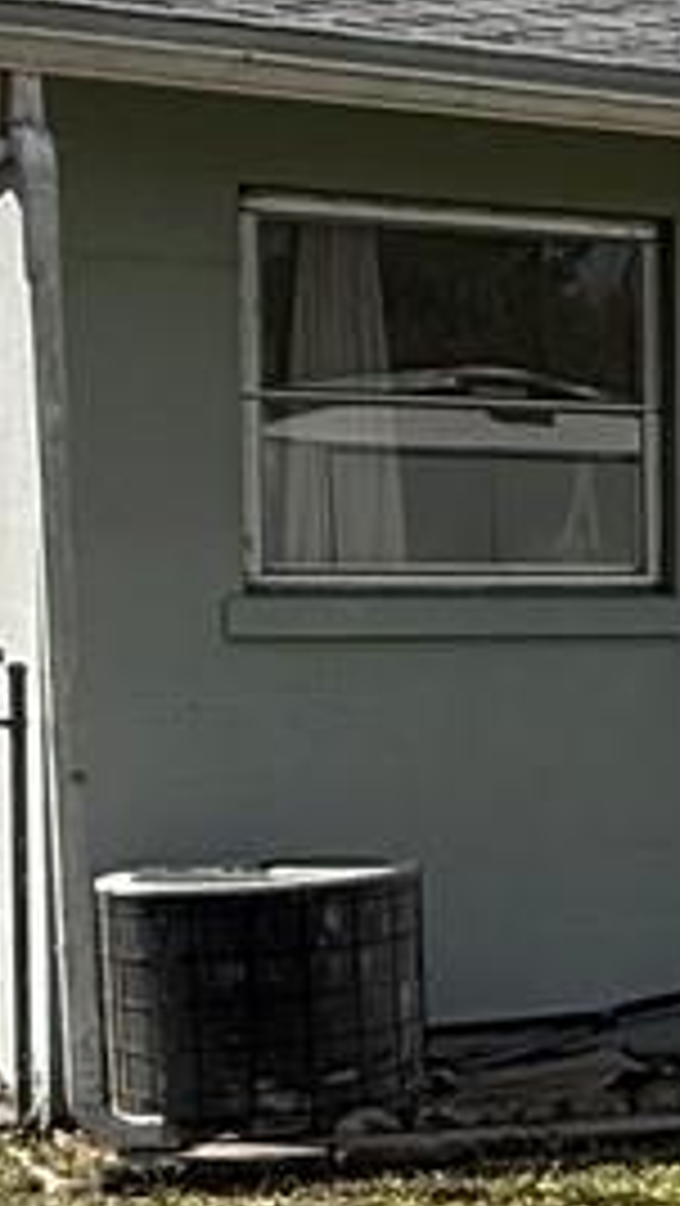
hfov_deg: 9.4
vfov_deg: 23.4
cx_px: 2220
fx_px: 2913
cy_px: 693
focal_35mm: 91
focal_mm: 2.22
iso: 64
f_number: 2.2
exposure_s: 1/1901
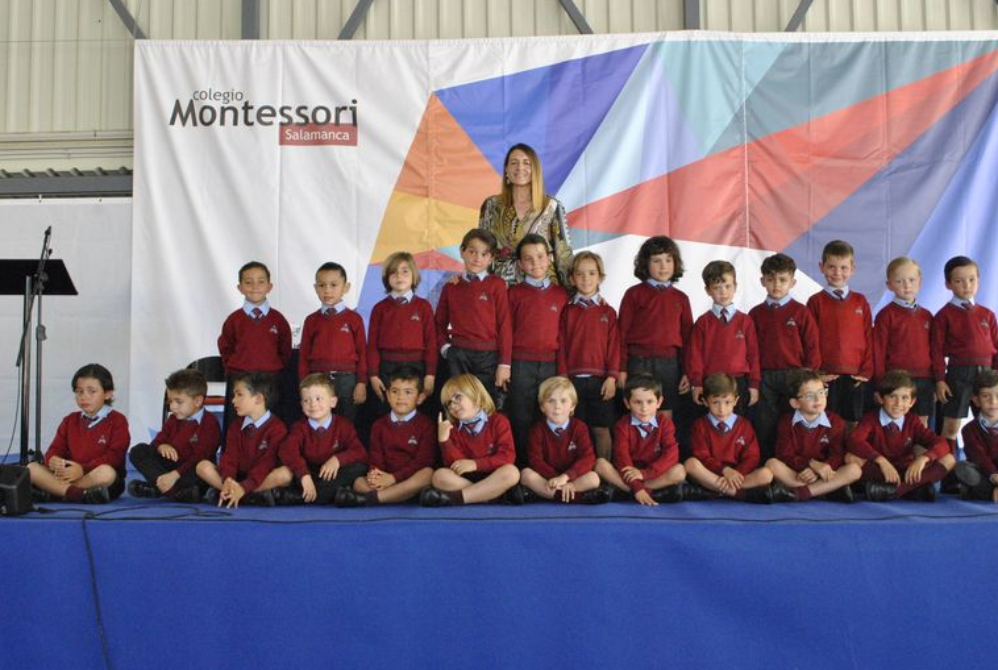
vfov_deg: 35.2
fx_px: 1056
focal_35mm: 38
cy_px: 327
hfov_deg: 50.6
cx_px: 524
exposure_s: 1/160
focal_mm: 24
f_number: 6.3
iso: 1600
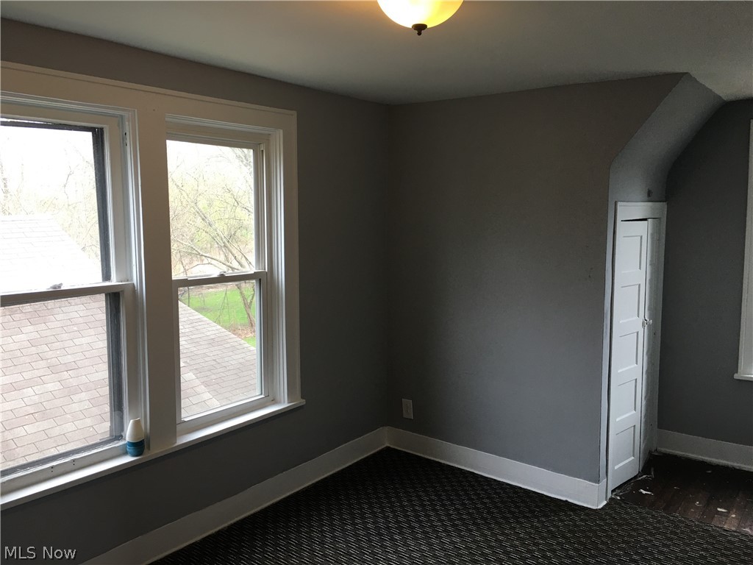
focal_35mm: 29
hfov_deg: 61.7
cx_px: 376
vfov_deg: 48.2
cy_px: 282
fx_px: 631
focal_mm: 4.15
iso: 25
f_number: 2.2
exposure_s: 1/40
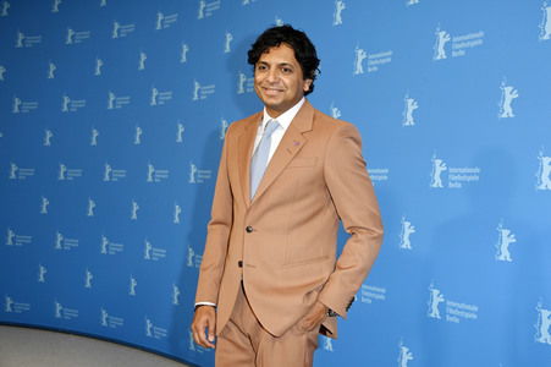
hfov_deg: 44.5
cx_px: 276
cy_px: 184
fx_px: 673
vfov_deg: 30.5
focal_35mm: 44
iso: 1250
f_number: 5.6
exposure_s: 1/250
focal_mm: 44
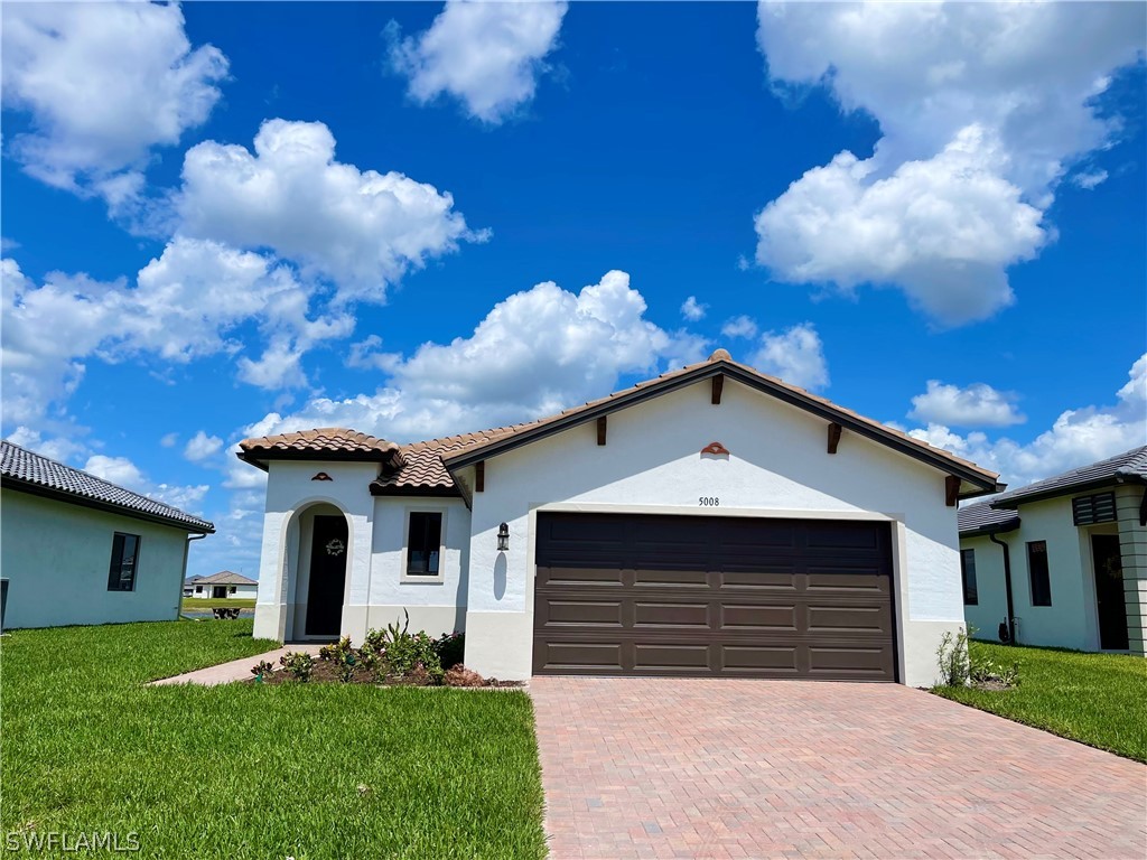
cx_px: 574
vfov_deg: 53.1
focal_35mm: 26
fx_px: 862
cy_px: 430
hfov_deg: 67.3
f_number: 1.6
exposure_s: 1/7407
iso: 32
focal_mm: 5.1
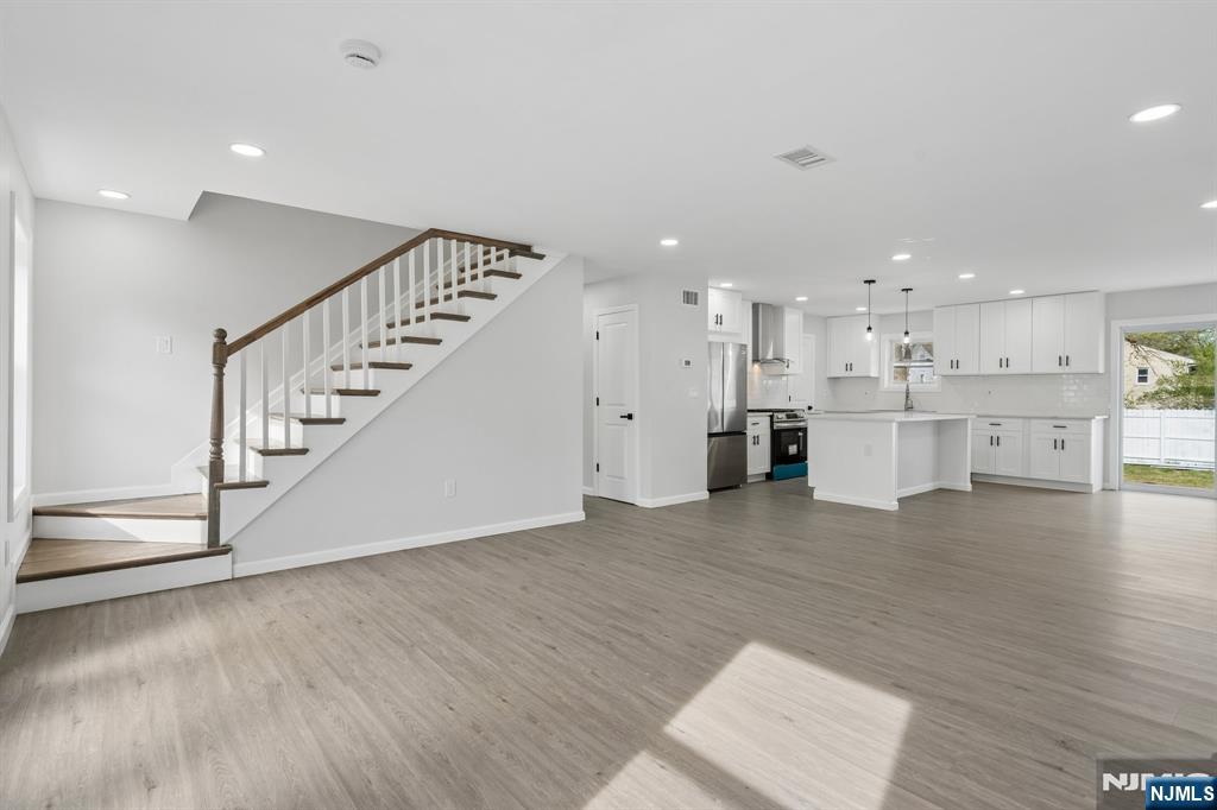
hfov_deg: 93.3
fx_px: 574
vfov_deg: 70.4
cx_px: 608
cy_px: 405
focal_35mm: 17
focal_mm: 17
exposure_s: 1/50
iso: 250
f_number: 8
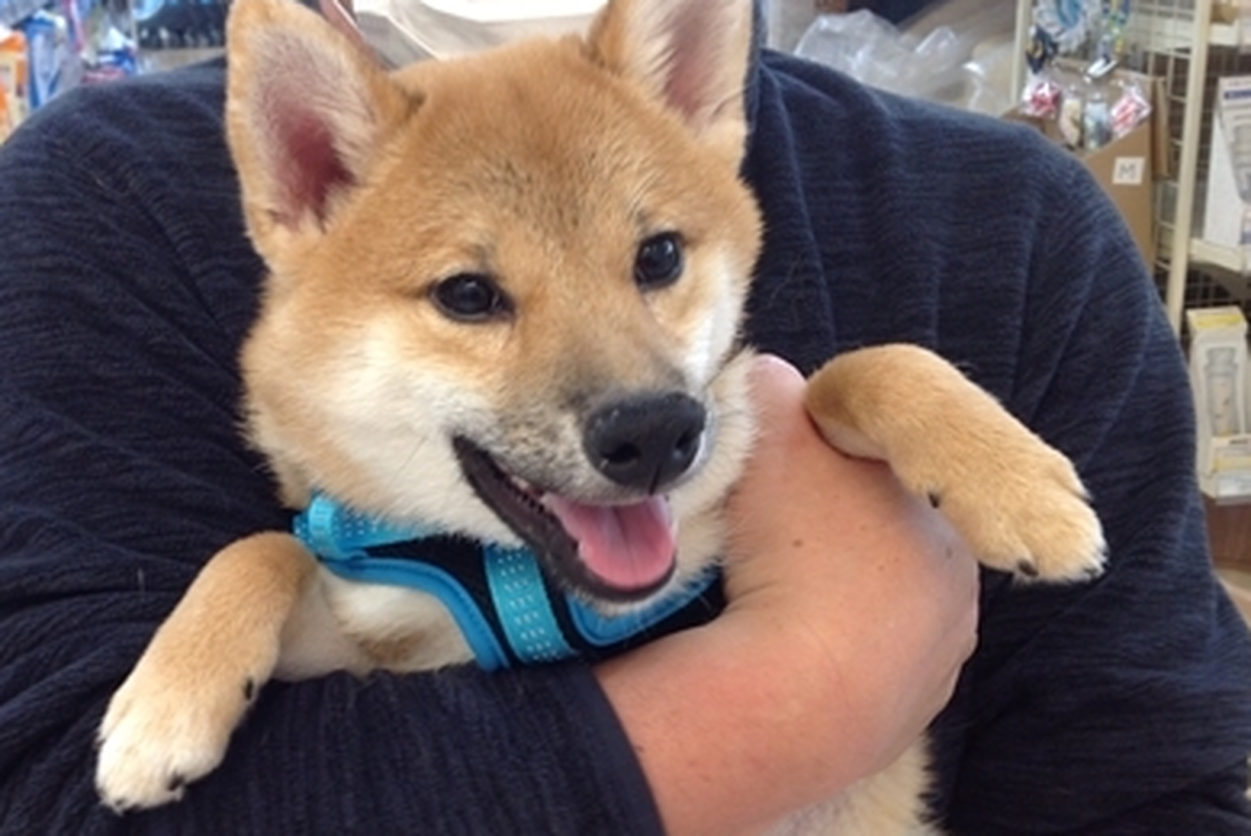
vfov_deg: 24.1
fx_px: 1947
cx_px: 402
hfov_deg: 35.2
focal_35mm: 56
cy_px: 566
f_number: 2.4
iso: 50
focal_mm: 4.28
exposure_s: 1/24
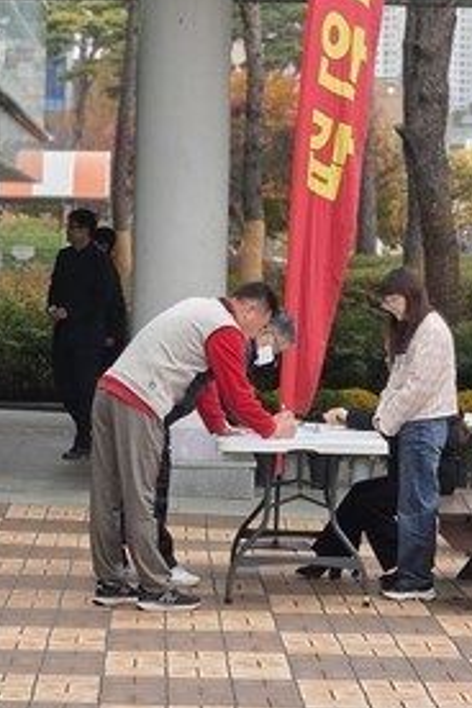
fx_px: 3068
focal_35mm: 156
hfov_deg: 8.8
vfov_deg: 13.1
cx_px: 208
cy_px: 221
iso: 50
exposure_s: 1/256
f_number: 2.4
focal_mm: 7.9
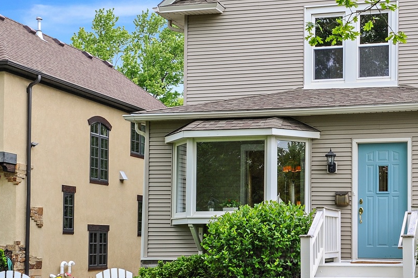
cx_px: 313
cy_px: 77
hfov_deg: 30.9
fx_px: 742
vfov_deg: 21.1
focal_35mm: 64
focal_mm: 32
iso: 200
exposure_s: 1/50
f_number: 8
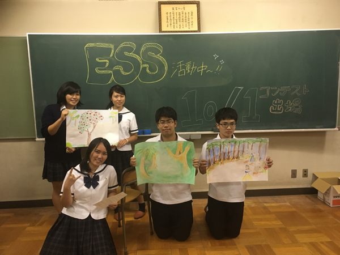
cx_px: 170
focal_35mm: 29
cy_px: 128
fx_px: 285
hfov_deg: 61.7
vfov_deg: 48.2
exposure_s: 1/30
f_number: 2.2
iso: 160
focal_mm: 4.15
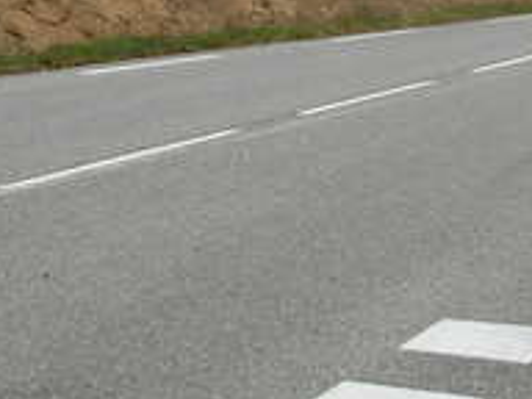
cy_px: -163
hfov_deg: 16.2
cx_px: 551
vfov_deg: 12.0
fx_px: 1829
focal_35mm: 119
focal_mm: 6.3
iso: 79
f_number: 2.9
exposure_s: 1/235
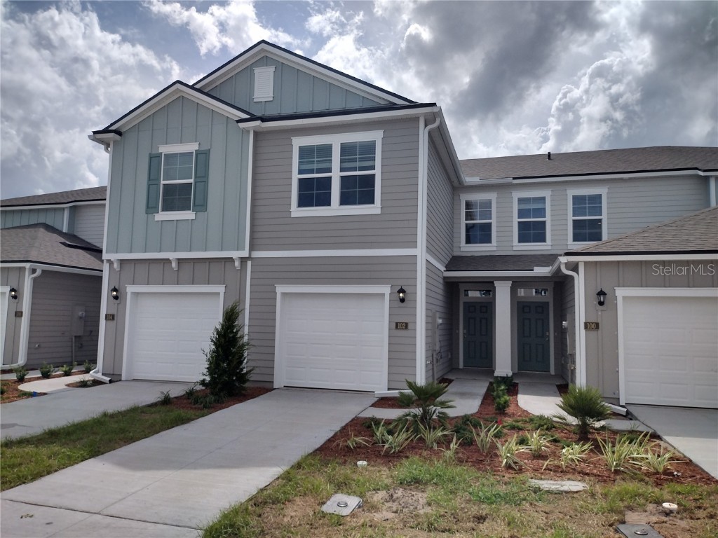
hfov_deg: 65.3
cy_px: 269
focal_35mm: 27
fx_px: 560
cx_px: 359
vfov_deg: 51.4
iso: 100
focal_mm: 4.71
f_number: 1.7
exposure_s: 1/6909
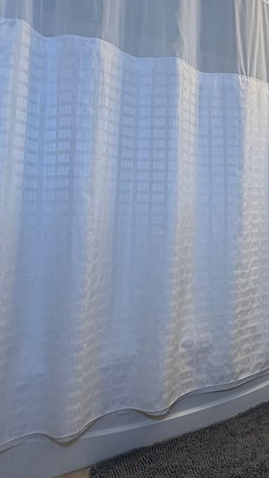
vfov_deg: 60.4
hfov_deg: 30.1
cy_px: 187
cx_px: 338
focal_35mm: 32
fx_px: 406
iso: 125
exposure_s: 1/120
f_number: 2.2
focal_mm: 2.22
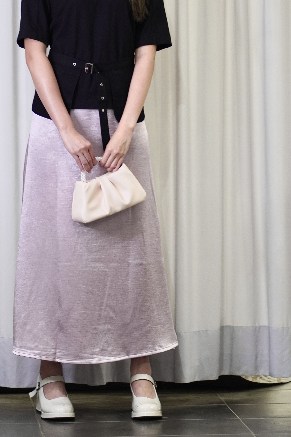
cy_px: 117
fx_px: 2361
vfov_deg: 10.5
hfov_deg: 7.0
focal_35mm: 195
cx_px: 76
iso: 320
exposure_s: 1/160
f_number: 1.8
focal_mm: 85
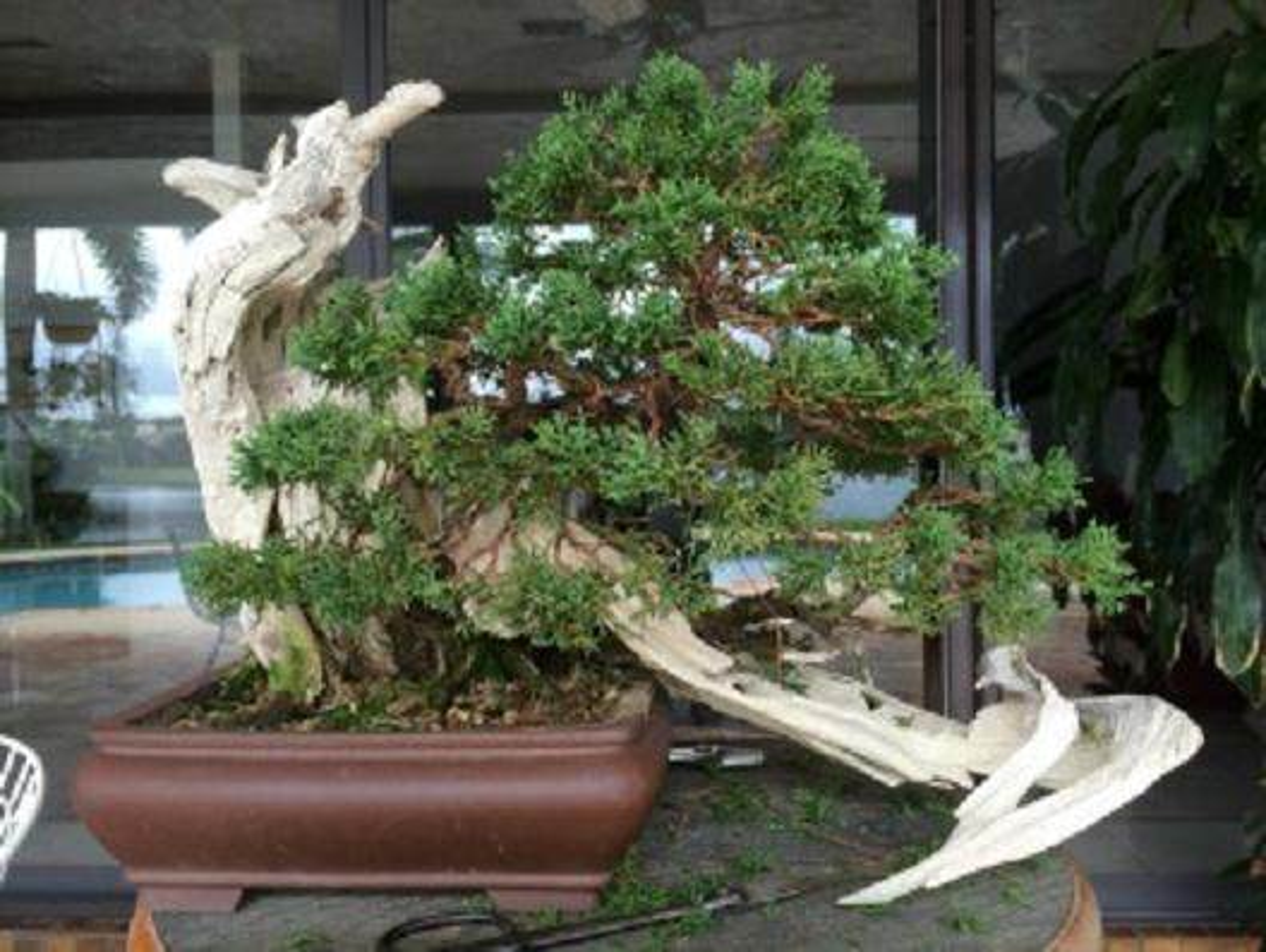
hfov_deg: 59.9
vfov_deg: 46.9
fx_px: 1098
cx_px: 633
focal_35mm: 30
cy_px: 476
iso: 50
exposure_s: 1/120
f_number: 2.2
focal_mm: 4.12
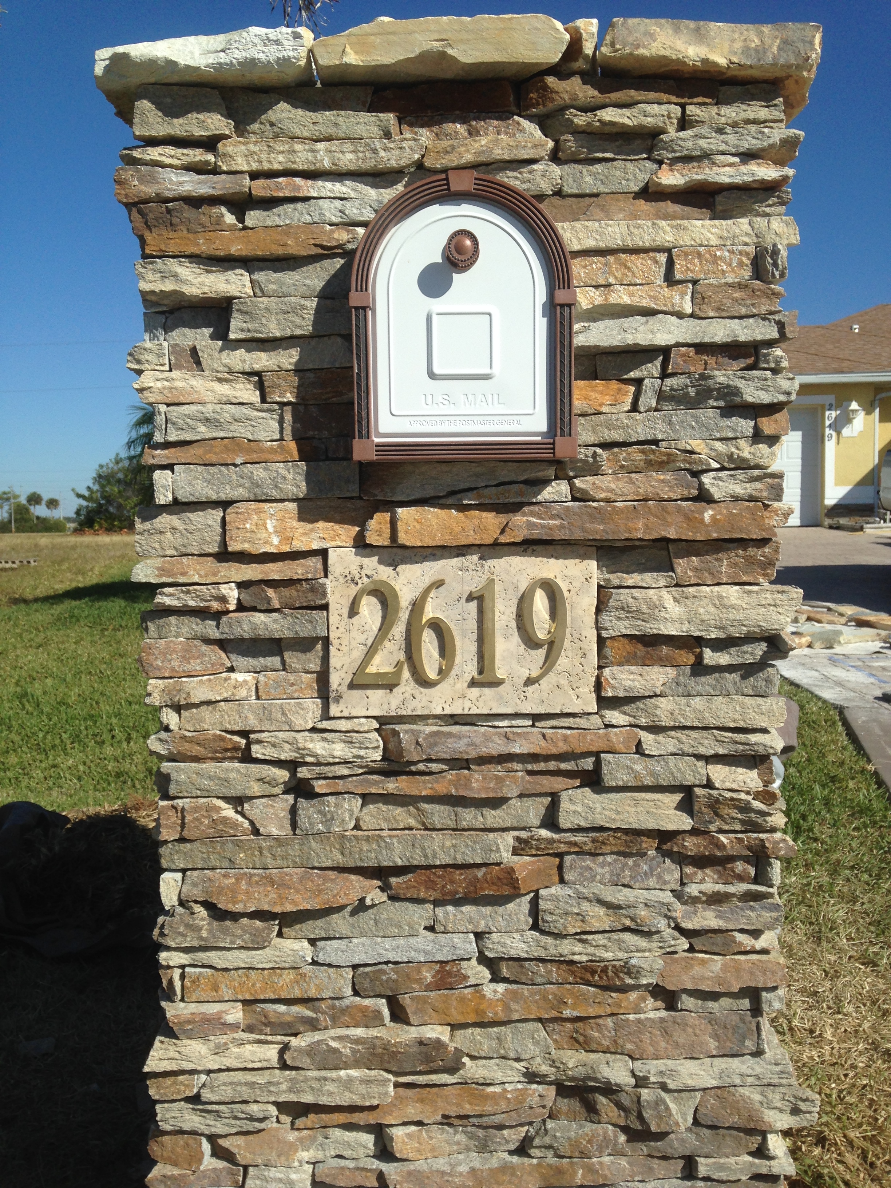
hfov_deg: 42.9
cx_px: 446
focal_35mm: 33
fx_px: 1133
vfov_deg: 55.4
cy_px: 594
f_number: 2.4
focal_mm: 4.12
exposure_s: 1/2584
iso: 50
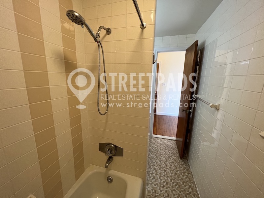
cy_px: 99
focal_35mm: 13
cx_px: 132
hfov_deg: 106.2
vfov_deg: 89.9
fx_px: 99
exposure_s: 1/120
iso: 125
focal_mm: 1.57
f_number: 1.8
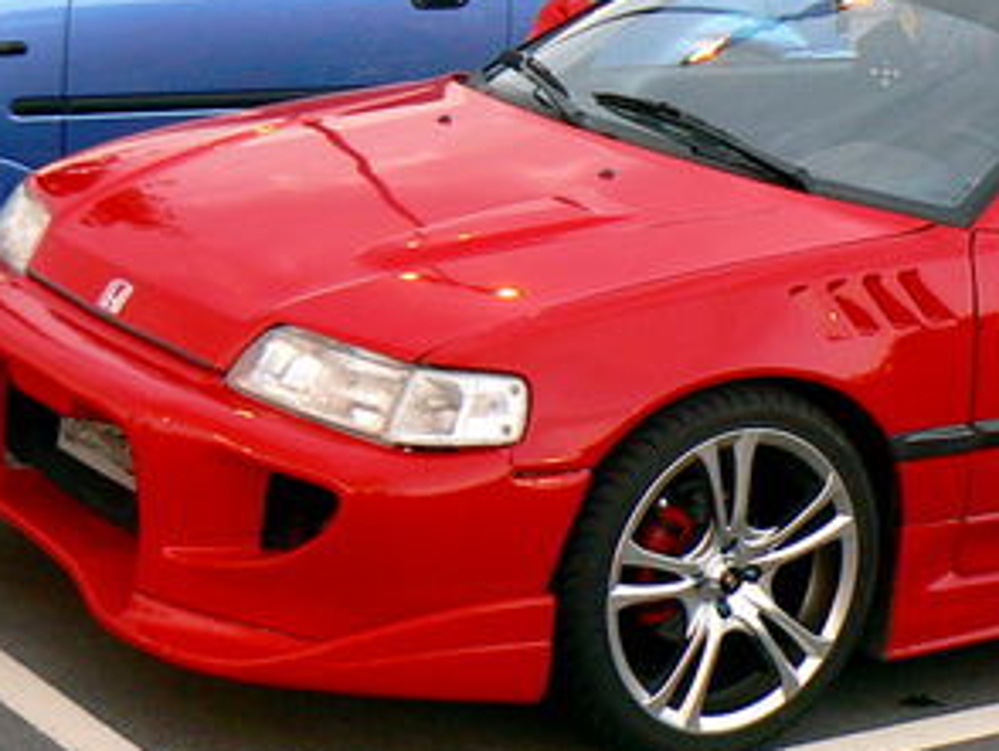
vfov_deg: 14.8
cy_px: 200
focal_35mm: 100
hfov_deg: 19.4
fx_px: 2888
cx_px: 839
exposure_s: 1/13
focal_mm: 6.4
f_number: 2.8
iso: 80
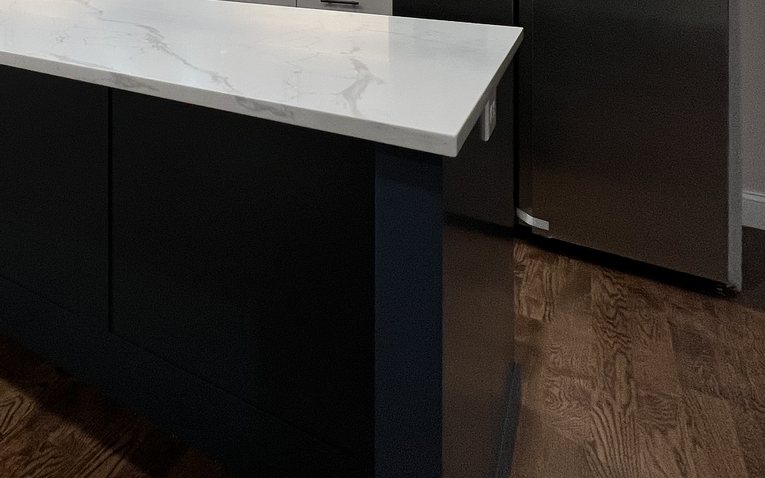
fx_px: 605
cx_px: 19
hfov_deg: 52.8
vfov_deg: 35.2
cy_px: -79
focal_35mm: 29
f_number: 1.8
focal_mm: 1.57
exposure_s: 1/120
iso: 160
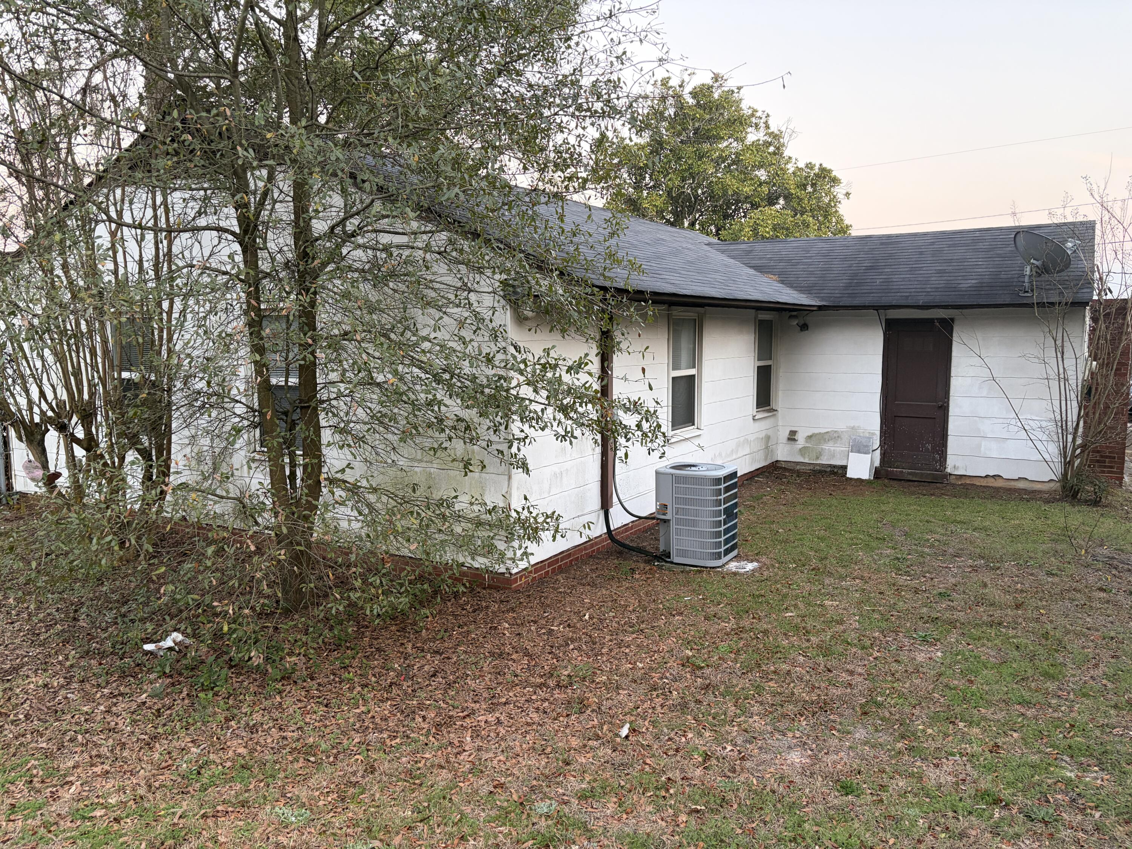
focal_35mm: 26
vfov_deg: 53.1
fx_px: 850
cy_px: 424
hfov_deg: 67.3
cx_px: 566
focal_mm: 5.96
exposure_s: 1/60
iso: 160
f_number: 1.6
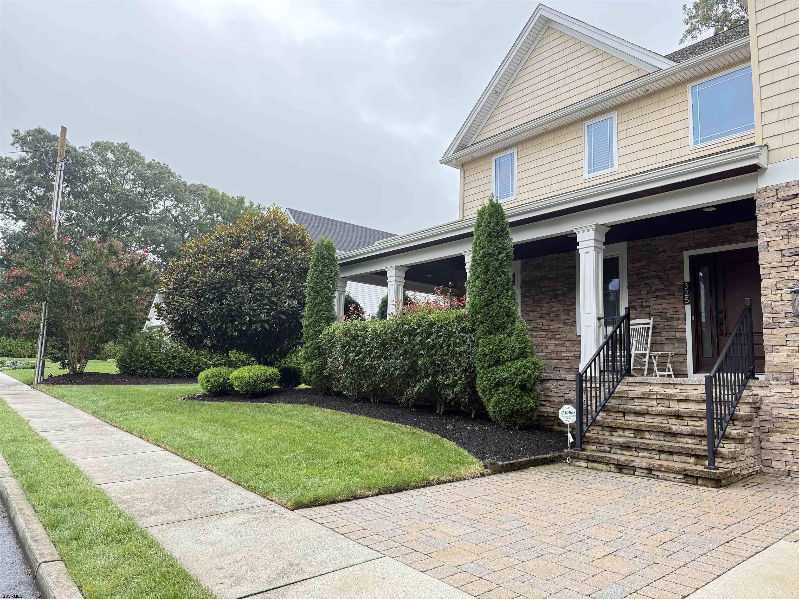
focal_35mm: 24
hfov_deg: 71.6
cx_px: 400
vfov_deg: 56.8
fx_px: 554
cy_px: 300
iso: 100
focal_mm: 6.76
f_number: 1.78
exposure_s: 1/567
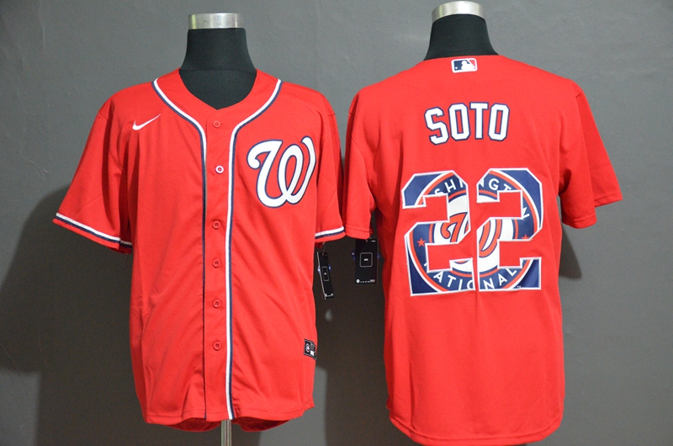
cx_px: 336
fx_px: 1399
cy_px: 223
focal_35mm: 75
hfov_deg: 27.0
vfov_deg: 18.1
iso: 4000
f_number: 4.8
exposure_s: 1/13
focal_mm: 50
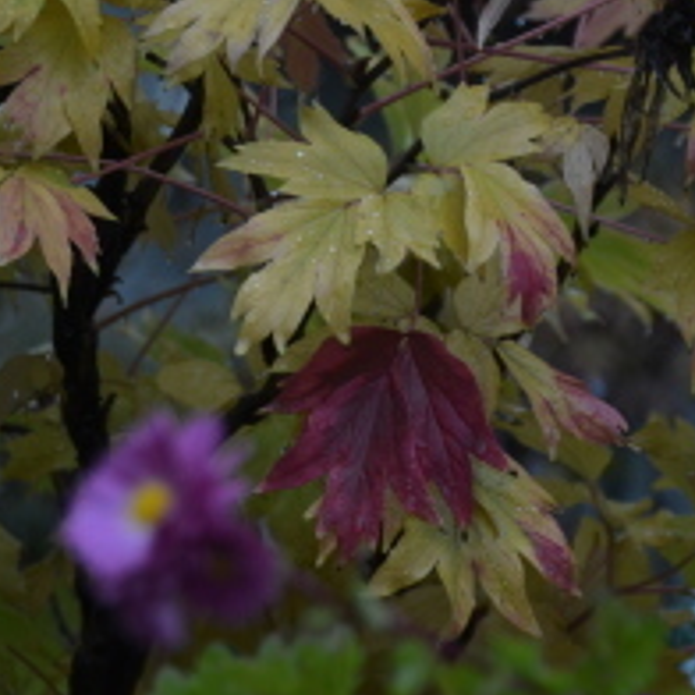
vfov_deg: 6.6
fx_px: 5998
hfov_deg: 6.6
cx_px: 152
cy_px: 186
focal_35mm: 264
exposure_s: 1/160
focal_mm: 85
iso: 200
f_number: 5.6
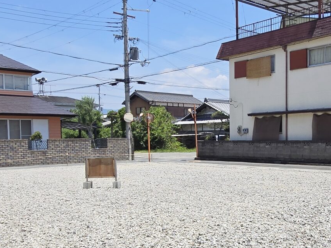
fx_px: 373
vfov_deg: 36.6
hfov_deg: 47.4
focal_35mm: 39
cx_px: 206
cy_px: 153
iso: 50
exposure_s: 1/3126
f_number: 2.2
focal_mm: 2.2
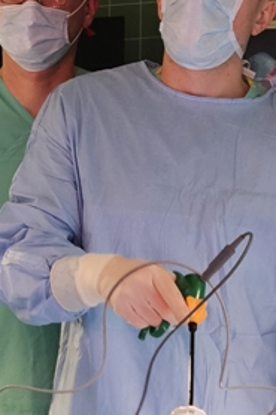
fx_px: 990
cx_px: 75
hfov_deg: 15.8
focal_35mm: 86
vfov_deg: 23.6
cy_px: 246
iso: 640
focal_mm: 5.4
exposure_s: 1/25
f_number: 1.8
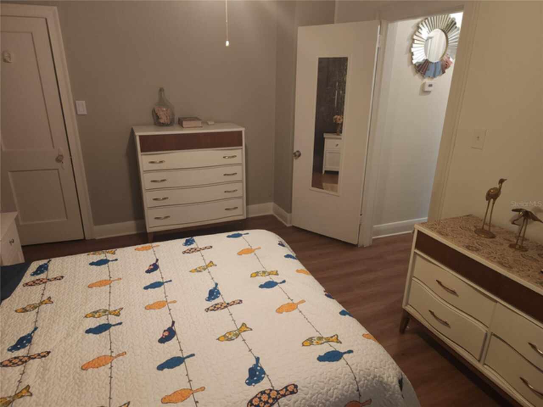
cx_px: 272
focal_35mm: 23
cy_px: 204
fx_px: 361
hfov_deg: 73.9
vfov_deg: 58.9
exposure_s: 1/15
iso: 100
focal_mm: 6.4
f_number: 1.8
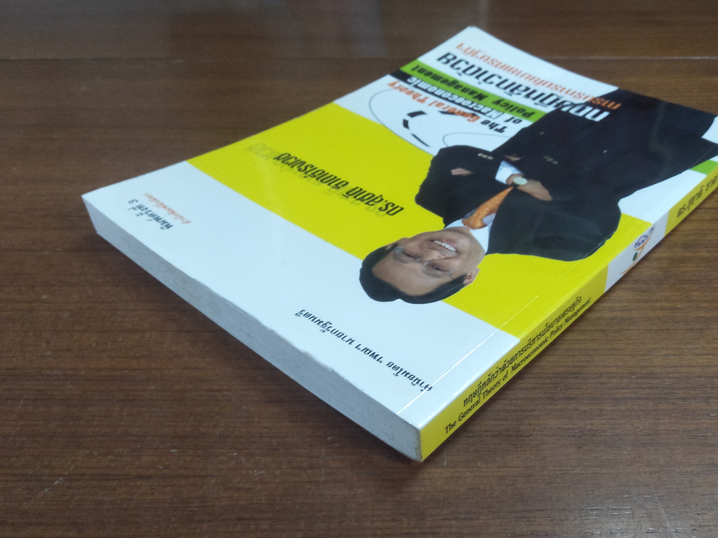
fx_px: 498
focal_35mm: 24
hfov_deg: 71.0
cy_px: 276
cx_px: 423
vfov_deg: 56.8
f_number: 2.2
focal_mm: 3.46
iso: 203
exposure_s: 1/33
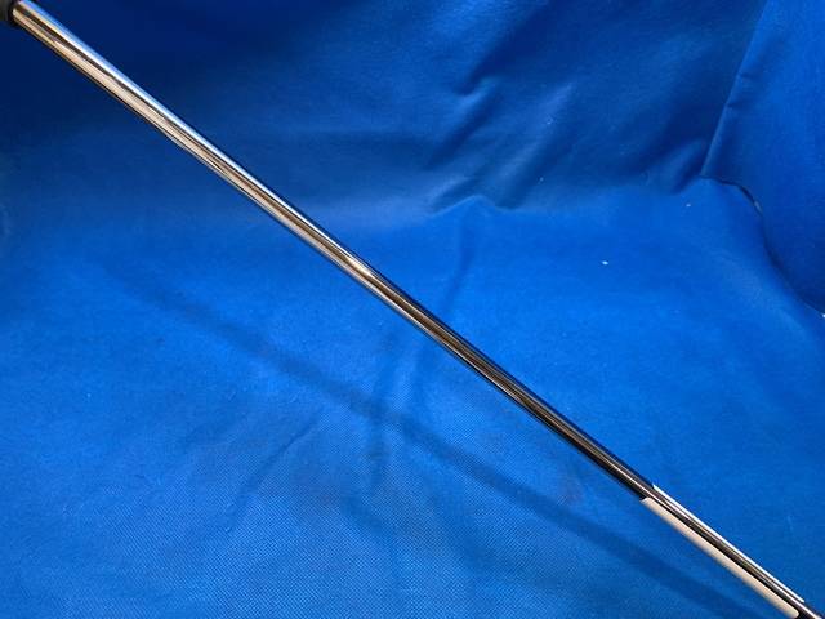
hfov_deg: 67.3
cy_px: 310
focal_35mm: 26
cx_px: 412
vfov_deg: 53.1
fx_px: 620
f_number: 1.8
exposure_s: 1/60
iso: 100
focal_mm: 4.25
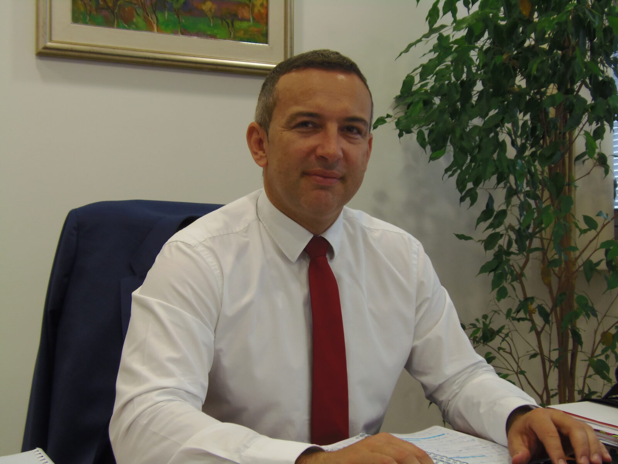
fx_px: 750
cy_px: 232
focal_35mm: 42
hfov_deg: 44.8
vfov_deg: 34.3
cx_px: 309
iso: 100
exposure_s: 1/30
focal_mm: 7.8
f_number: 3.6
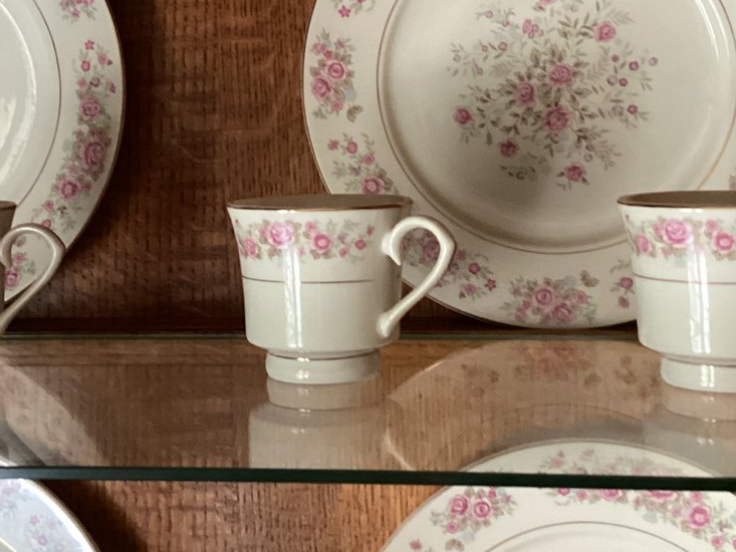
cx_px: 292
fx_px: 1361
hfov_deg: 30.2
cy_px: 109
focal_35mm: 64
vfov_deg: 22.6
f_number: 2.4
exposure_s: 1/30
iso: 320
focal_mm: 3.3
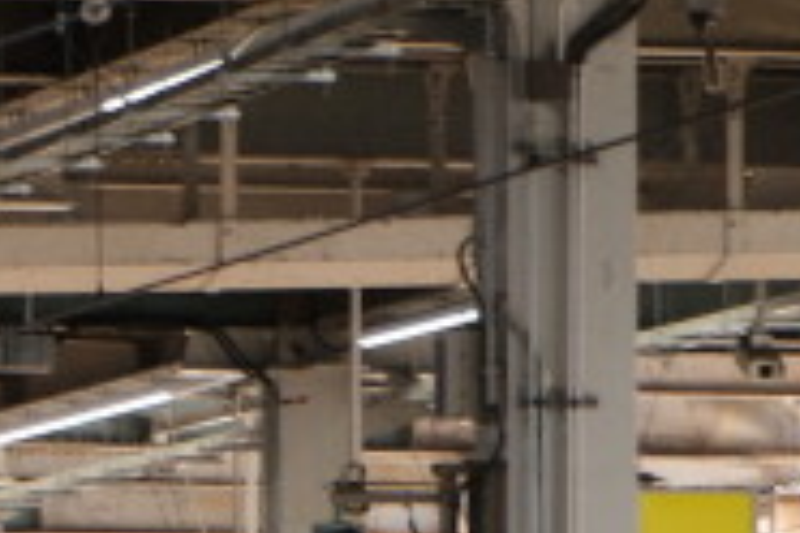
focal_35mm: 474
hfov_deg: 4.3
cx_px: -486
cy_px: 1423
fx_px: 10533
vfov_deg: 2.9
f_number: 5
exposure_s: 1/100
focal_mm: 58.9
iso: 400
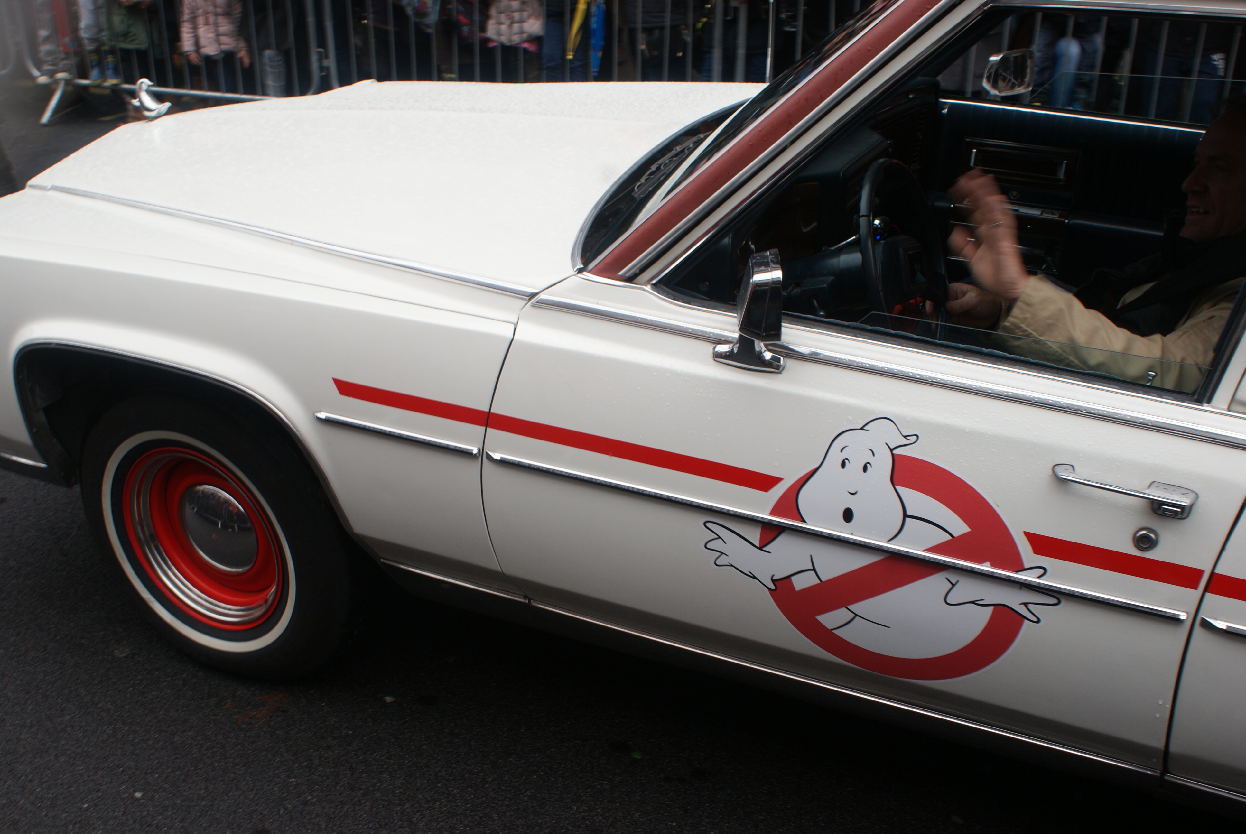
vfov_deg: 34.3
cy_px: 417
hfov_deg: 49.5
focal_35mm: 39
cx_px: 623
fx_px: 1351
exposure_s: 1/30
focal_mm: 26
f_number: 9
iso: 100
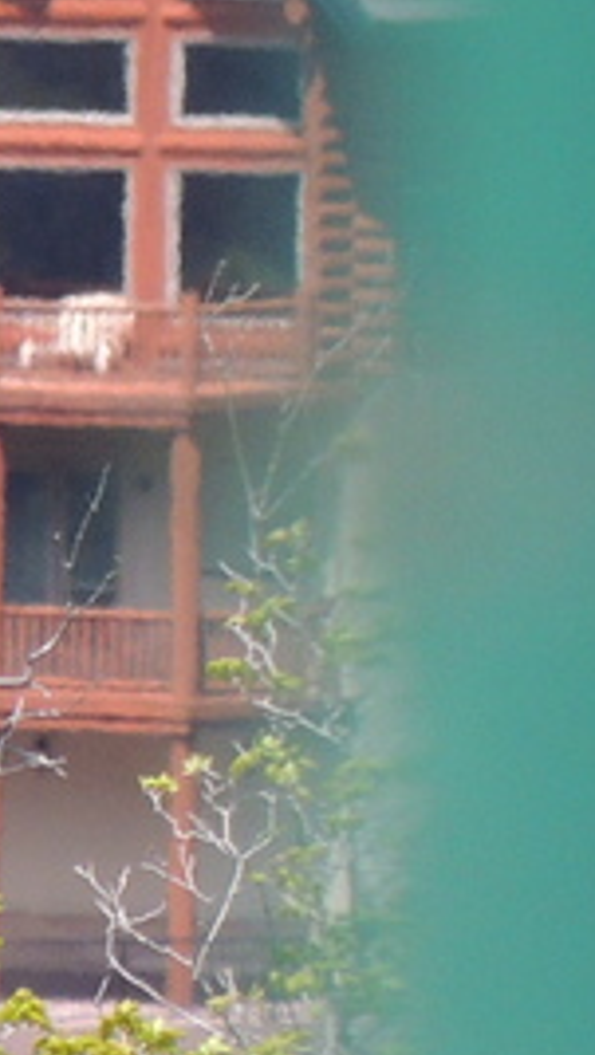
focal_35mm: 3126
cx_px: 390
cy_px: -146
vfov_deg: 0.7
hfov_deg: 0.4
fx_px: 87568
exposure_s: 1/800
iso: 220
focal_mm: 107
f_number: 4.9
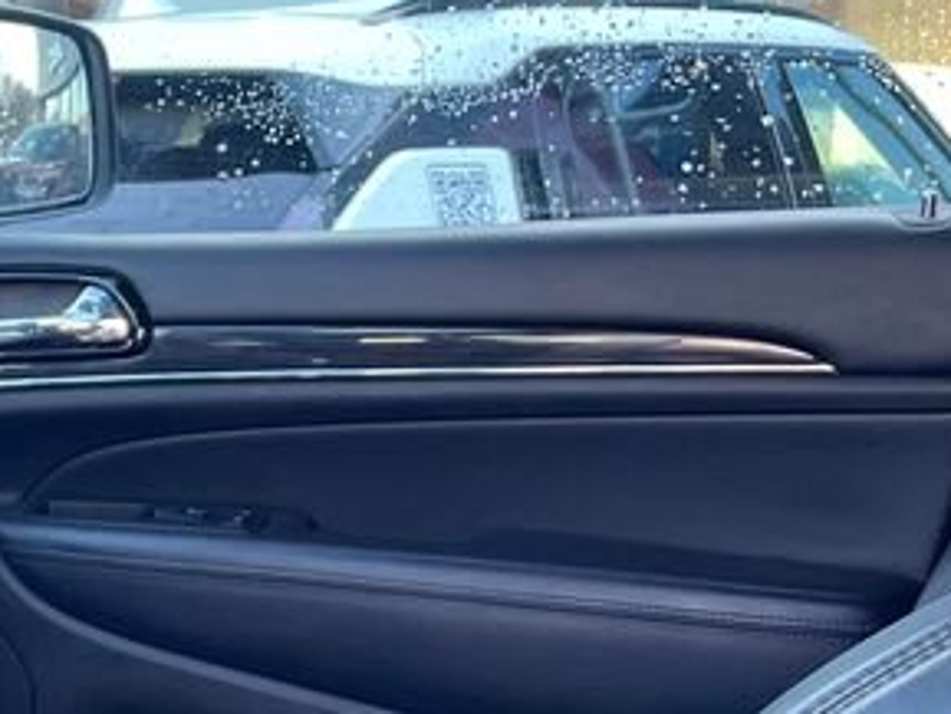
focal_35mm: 92
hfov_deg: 18.1
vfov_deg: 15.7
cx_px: -609
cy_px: 744
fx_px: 2529
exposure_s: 1/121
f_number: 1.6
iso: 100
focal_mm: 5.1
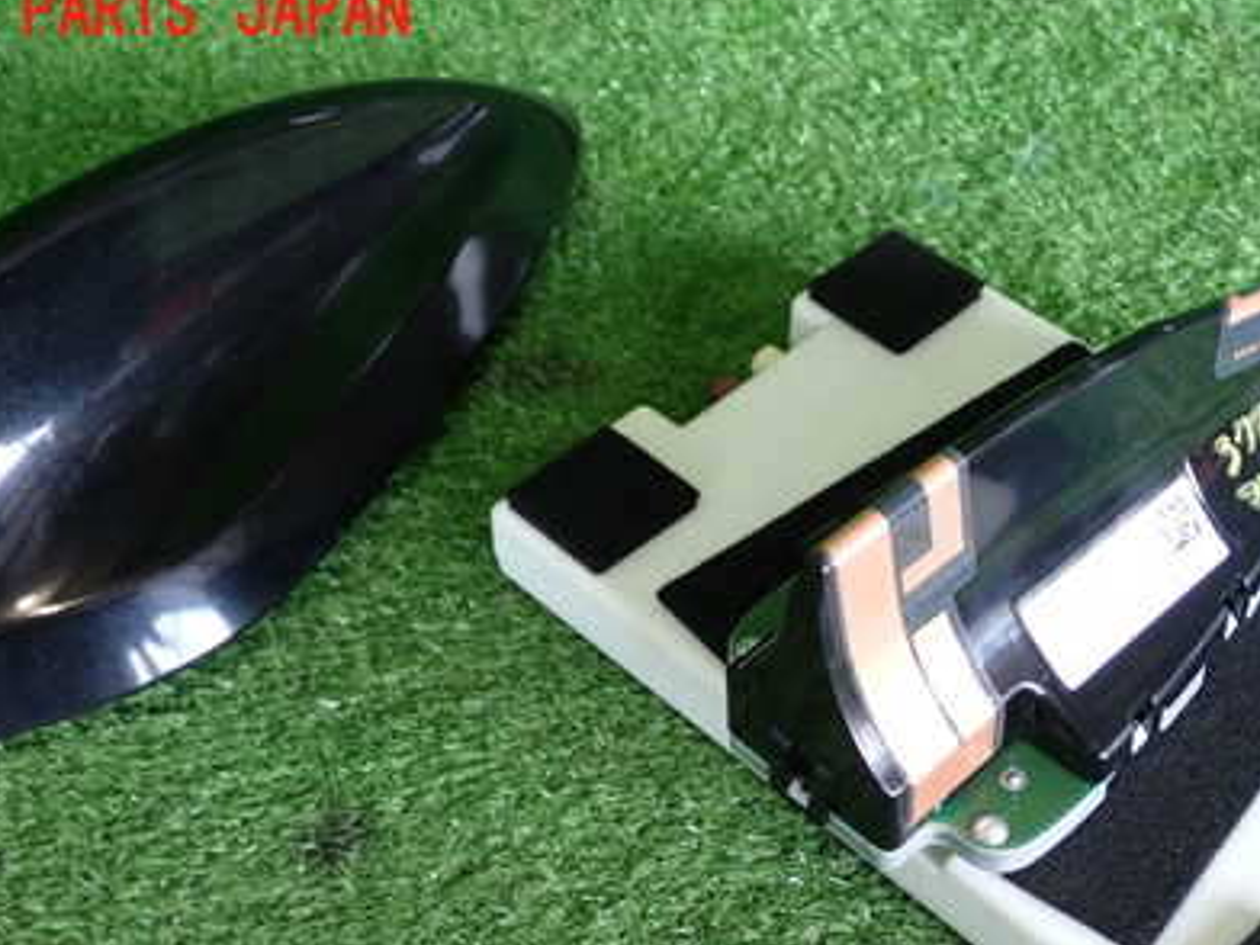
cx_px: 791
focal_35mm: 49
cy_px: 698
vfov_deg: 29.3
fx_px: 1784
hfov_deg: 38.7
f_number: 2.4
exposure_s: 1/40
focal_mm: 5.79
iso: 200
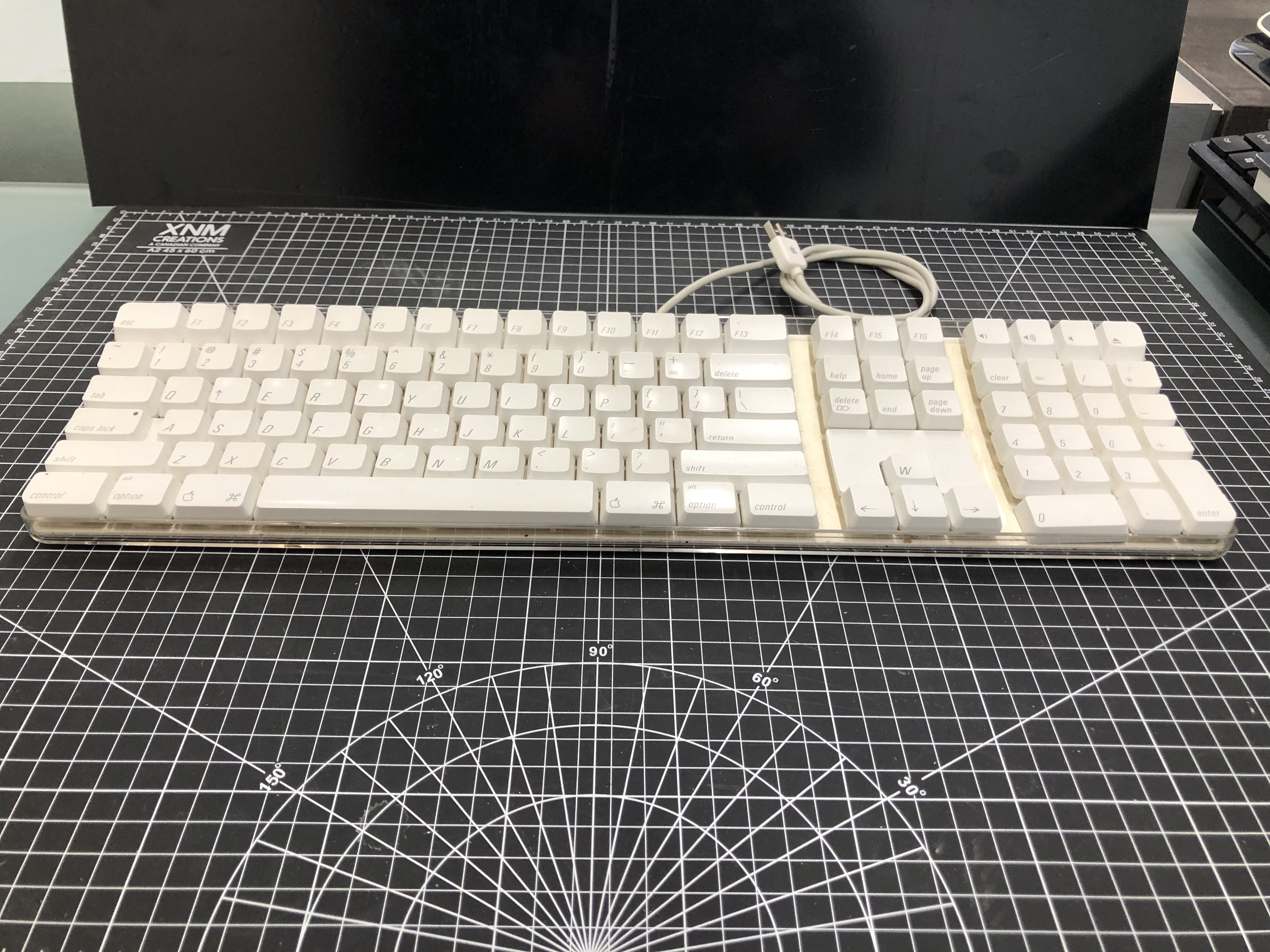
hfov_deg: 63.4
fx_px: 1027
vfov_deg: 49.7
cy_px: 476
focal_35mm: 28
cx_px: 635
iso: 32
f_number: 1.8
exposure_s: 1/30
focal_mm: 3.99
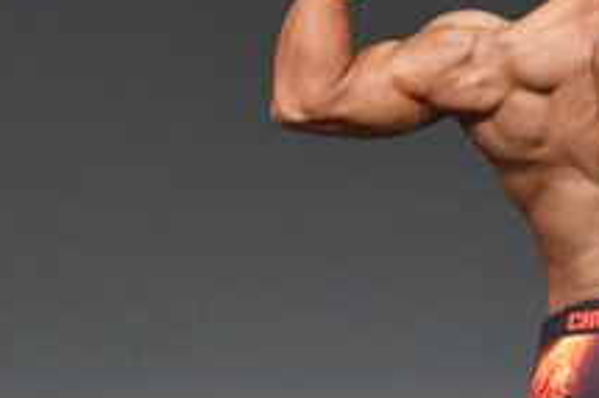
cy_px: 417
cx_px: 648
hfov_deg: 1.5
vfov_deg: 1.0
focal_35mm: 1350
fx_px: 22445
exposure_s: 1/400
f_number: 5.6
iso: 4000
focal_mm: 250
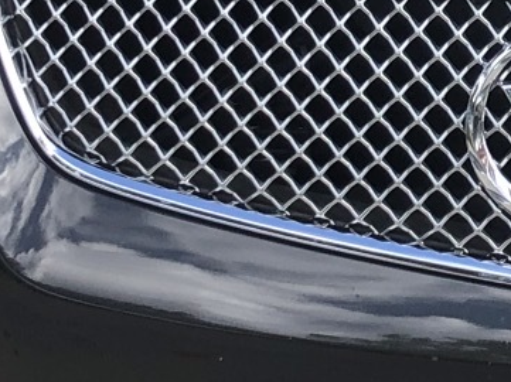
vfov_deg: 9.2
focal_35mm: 159
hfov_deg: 12.1
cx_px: 631
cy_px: -68
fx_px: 2345
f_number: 1.8
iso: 20
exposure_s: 1/400
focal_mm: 3.99
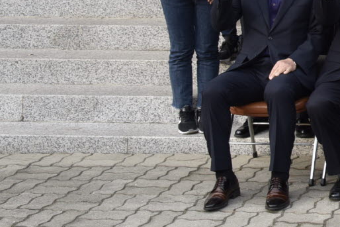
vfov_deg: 11.6
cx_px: 677
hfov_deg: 14.9
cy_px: -145
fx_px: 1058
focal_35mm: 112
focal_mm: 24
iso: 250
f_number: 8
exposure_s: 1/160
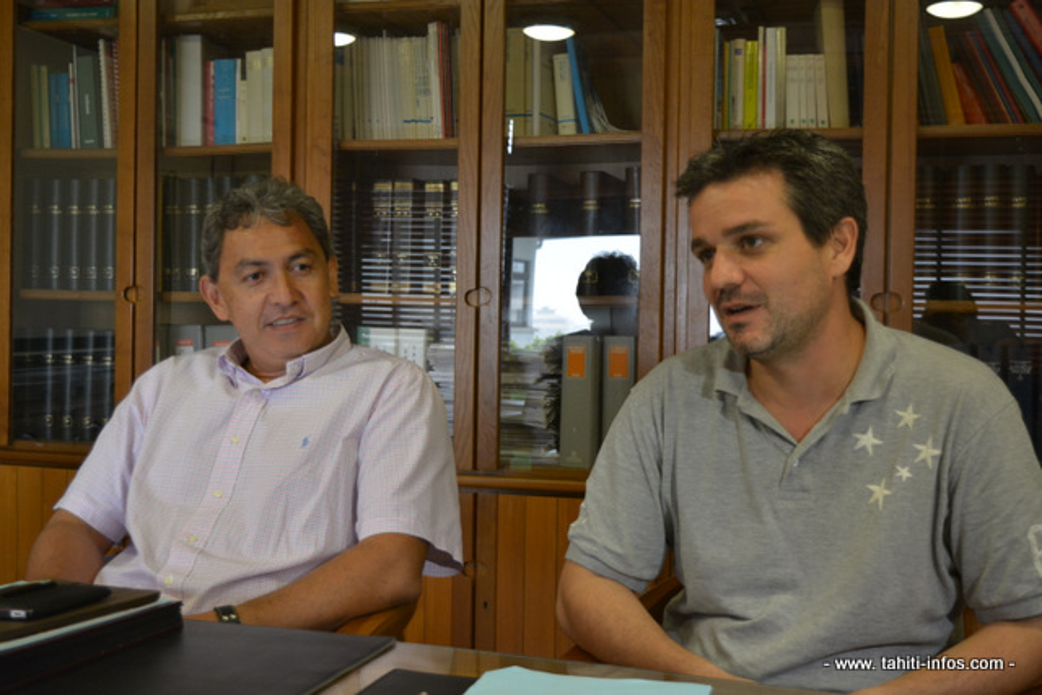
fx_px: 1390
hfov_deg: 41.1
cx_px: 521
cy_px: 348
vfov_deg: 28.1
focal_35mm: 48
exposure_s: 1/30
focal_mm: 32
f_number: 4.5
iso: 900
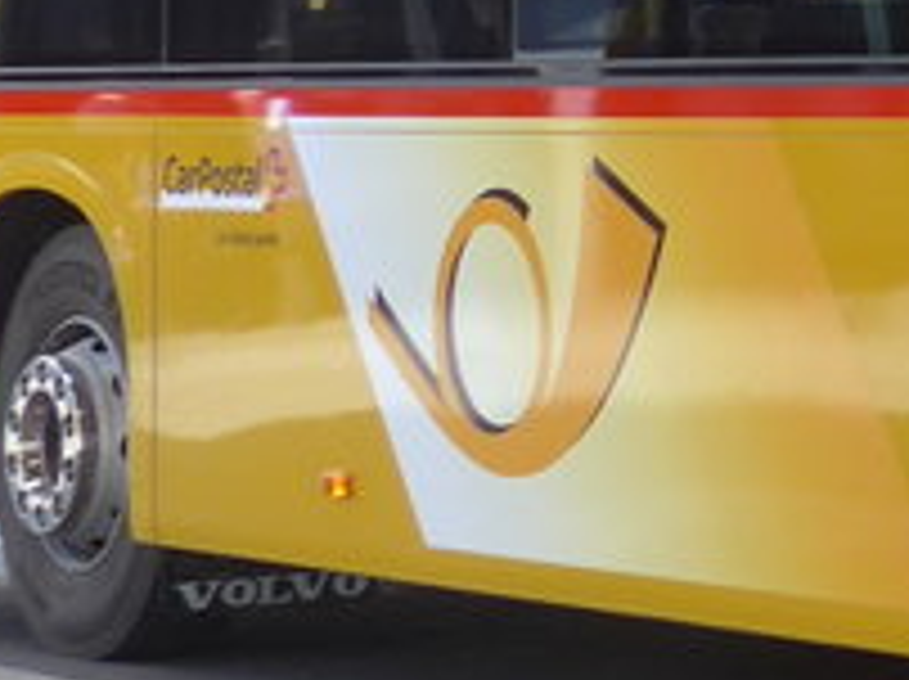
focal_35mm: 202
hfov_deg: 8.9
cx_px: 2128
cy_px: -306
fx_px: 5298
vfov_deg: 7.2
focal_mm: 7
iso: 80
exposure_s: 1/160
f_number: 2.8
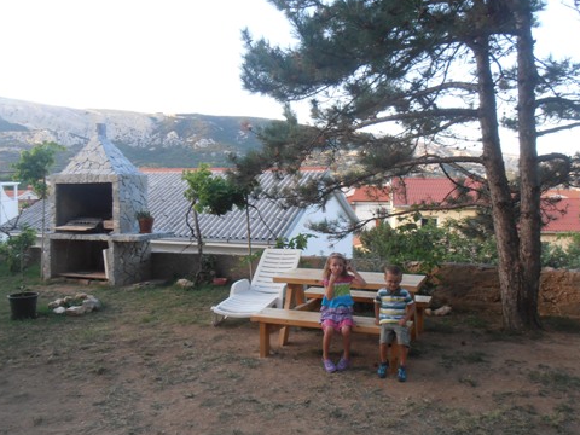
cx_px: 294
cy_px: 196
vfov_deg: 46.7
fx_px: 503
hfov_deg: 60.0
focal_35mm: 30
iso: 80
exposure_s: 1/80
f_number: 3
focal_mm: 4.2
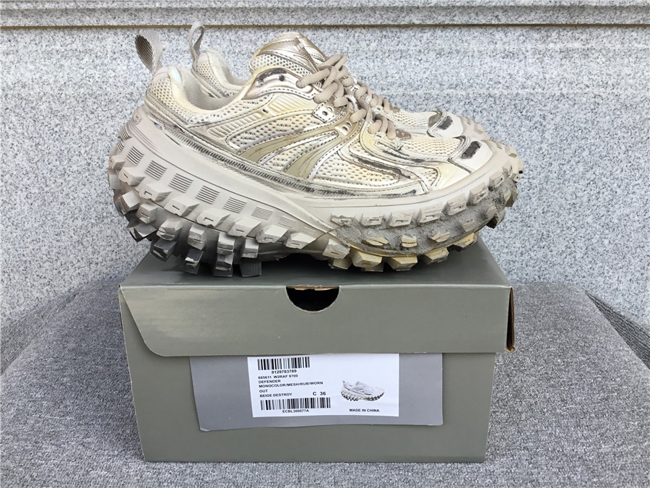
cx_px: 325
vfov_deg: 45.4
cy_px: 244
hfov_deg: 58.4
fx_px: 582
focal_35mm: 31
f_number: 2.4
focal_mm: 3.3
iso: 25
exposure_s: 1/292
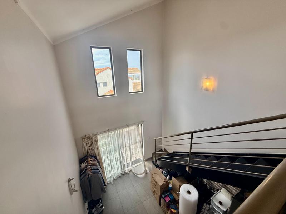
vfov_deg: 85.7
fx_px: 116
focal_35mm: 14
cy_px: 107
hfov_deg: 102.1
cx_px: 143
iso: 64
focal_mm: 2.22
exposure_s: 1/104
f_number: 2.2
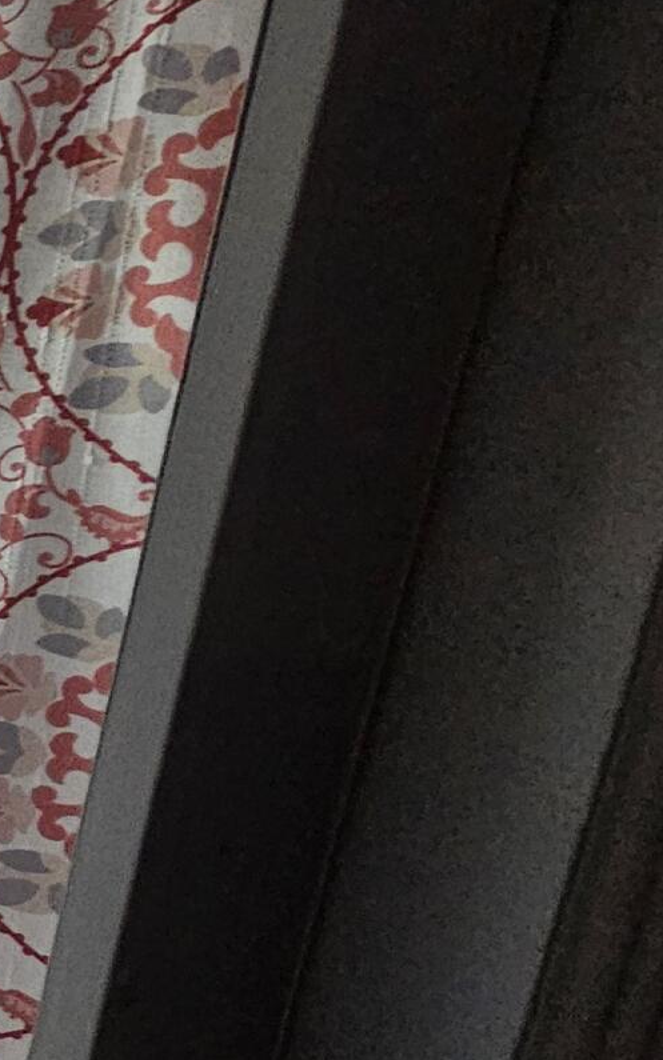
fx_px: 1503
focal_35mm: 52
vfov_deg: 38.8
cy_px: 569
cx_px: -1305
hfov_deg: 11.7
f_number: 2.2
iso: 200
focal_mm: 2.2
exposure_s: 1/60
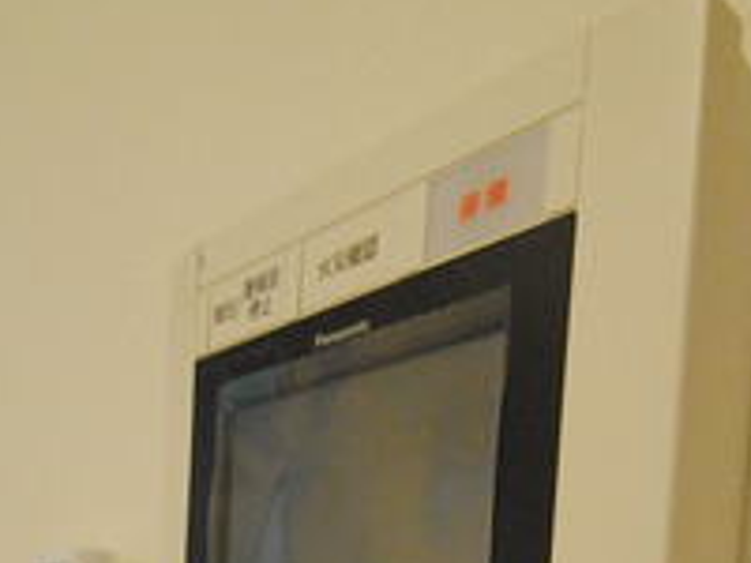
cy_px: 732
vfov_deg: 30.5
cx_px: 451
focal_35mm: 37
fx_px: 803
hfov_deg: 49.8
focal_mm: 8
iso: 1600
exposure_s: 1/20
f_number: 4.5
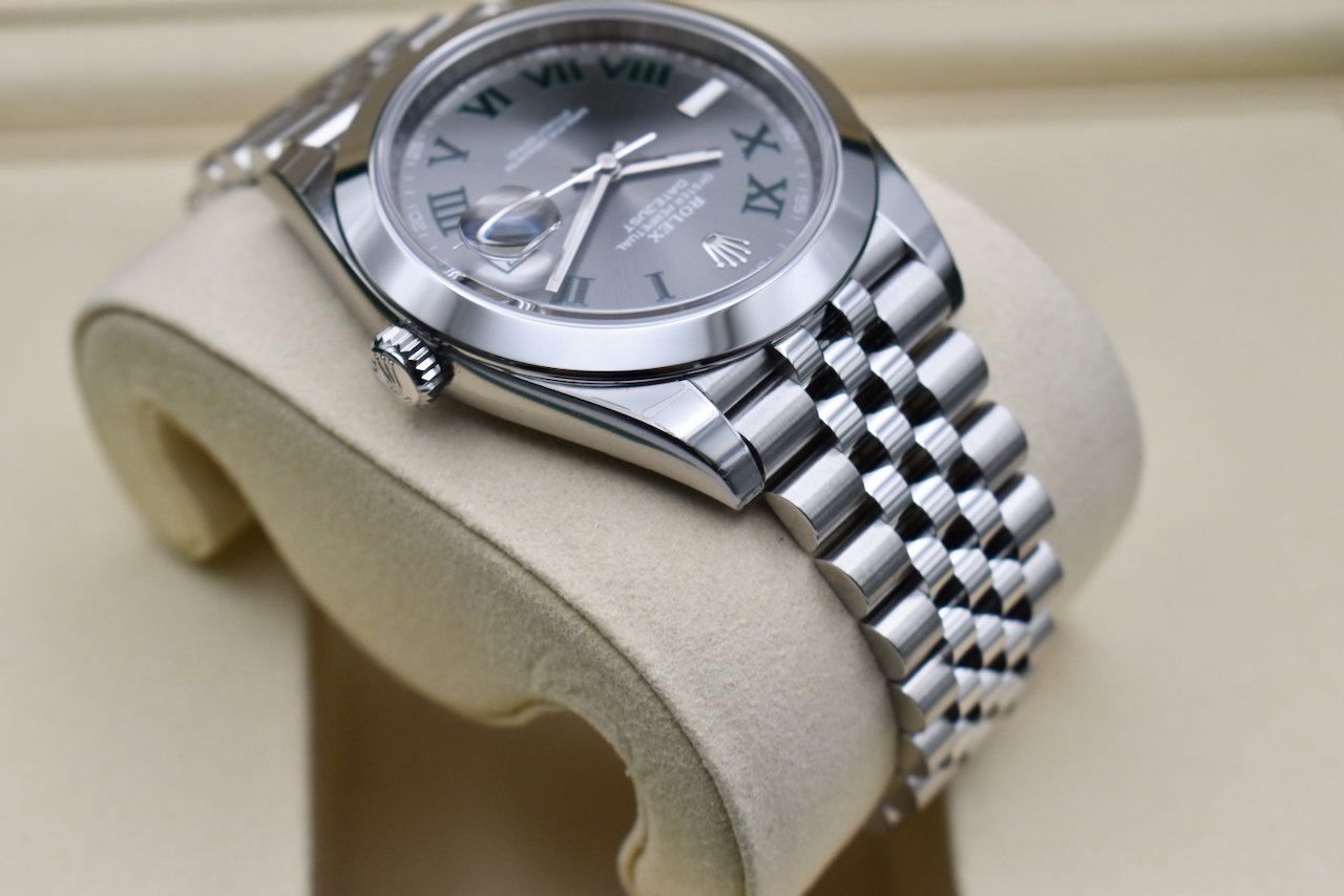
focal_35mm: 72
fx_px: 2688
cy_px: 448
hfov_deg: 28.1
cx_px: 672
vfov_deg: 18.9
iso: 400
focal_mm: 48
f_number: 7.1
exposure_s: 1/125
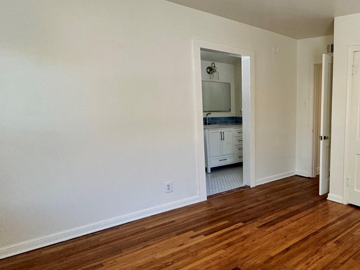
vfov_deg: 51.2
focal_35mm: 27
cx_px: 320
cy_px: 154
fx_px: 281
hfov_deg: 56.8
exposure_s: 1/99
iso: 200
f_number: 2.2
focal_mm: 2.22
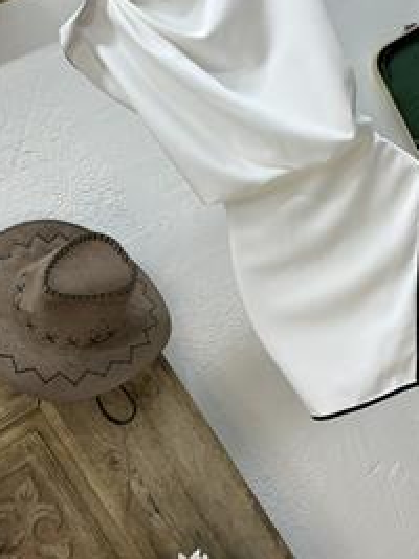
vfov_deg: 26.9
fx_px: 1163
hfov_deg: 20.3
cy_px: 176
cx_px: 306
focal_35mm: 72
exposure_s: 1/136
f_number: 1.78
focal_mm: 6.86
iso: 64
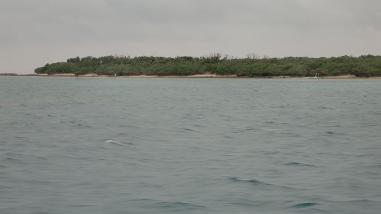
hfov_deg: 17.4
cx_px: 190
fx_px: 1243
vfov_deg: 9.9
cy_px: 90
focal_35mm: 123
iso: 100
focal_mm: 19.6
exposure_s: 1/100
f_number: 5.8
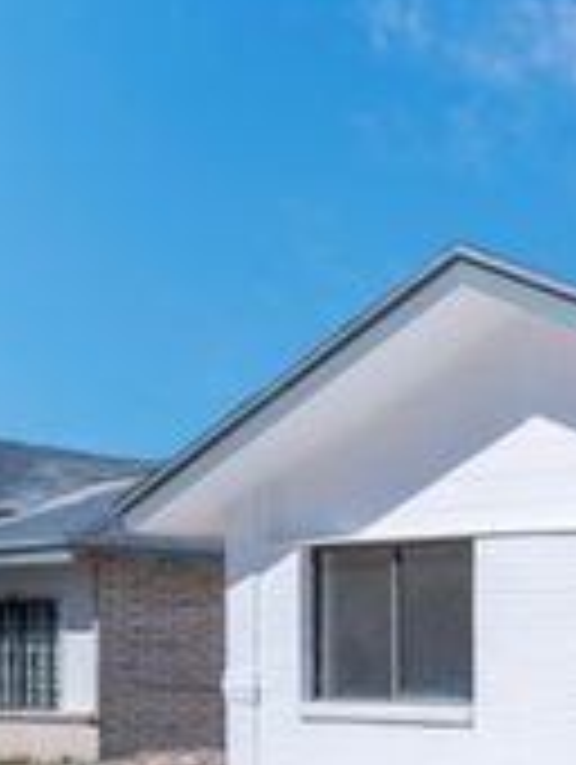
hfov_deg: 20.1
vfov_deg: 38.4
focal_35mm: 48
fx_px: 1062
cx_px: 1080
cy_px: 587
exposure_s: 1/320
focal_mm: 17
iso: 100
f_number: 9
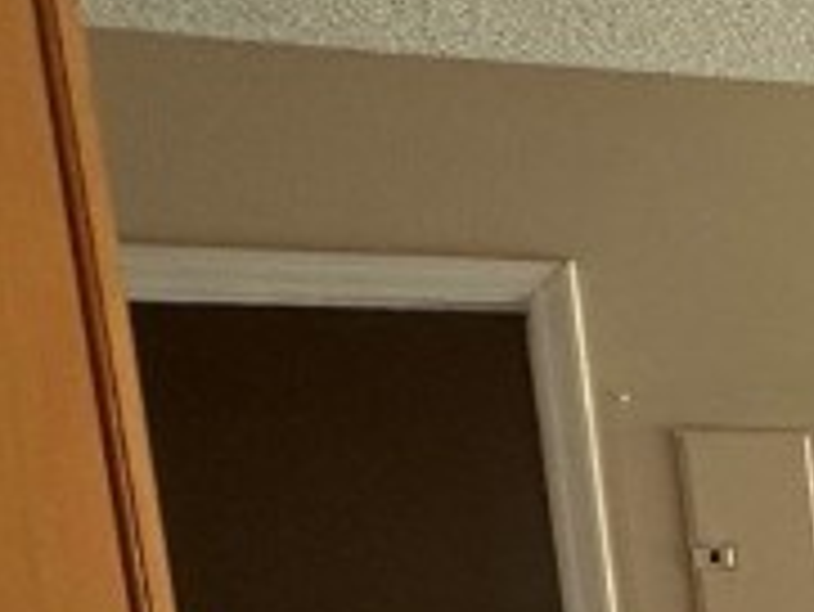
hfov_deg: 13.7
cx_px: 2114
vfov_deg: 17.4
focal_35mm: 79
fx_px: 1859
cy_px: 819
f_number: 2.2
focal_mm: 2.22
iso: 80
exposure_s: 1/120
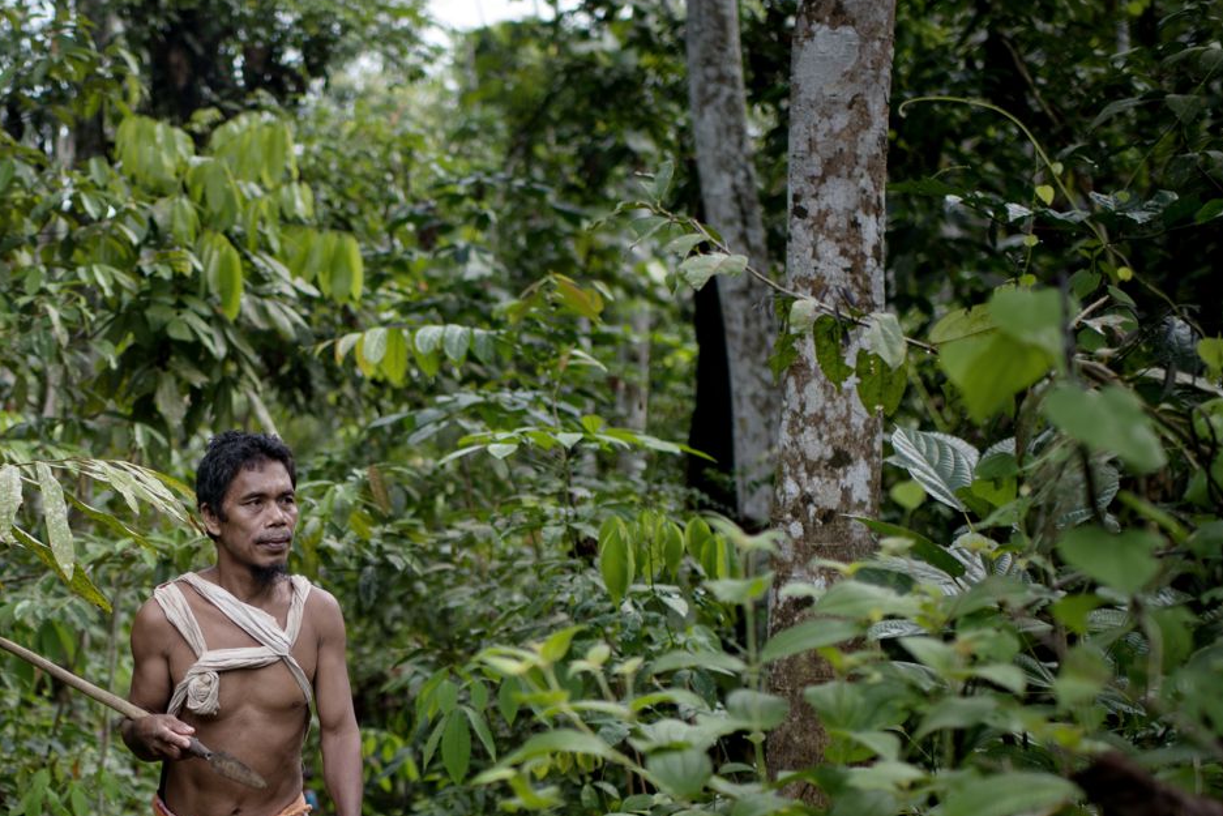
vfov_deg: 20.3
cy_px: 707
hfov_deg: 29.7
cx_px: 223
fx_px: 2242
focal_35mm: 66
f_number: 2
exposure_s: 1/800
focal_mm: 35
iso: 200
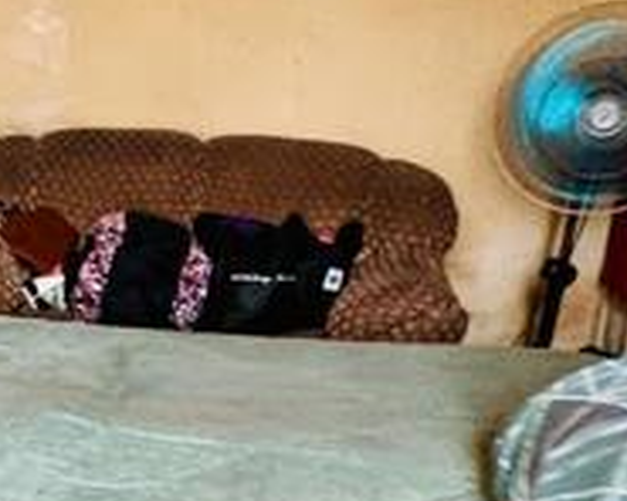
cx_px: 37
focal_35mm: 55
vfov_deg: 26.4
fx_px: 1021
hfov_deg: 32.1
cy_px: 484
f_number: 1.8
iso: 200
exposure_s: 1/27
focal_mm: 1.57
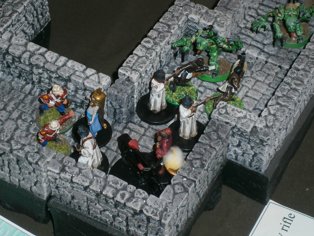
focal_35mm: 111
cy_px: 118
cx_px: 157
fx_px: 1007
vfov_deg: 13.3
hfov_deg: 17.7
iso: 200
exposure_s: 1/100
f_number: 5.8
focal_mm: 19.6
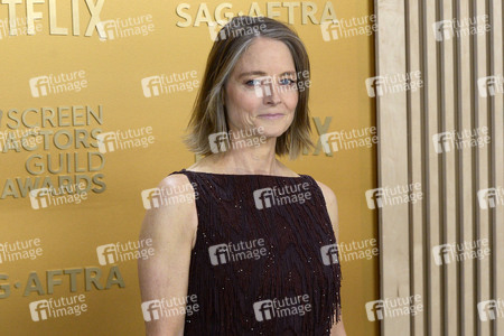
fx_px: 980
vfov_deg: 19.5
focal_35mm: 70
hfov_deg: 28.8
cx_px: 252
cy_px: 168
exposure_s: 1/250
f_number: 6.3
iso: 2500
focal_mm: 70
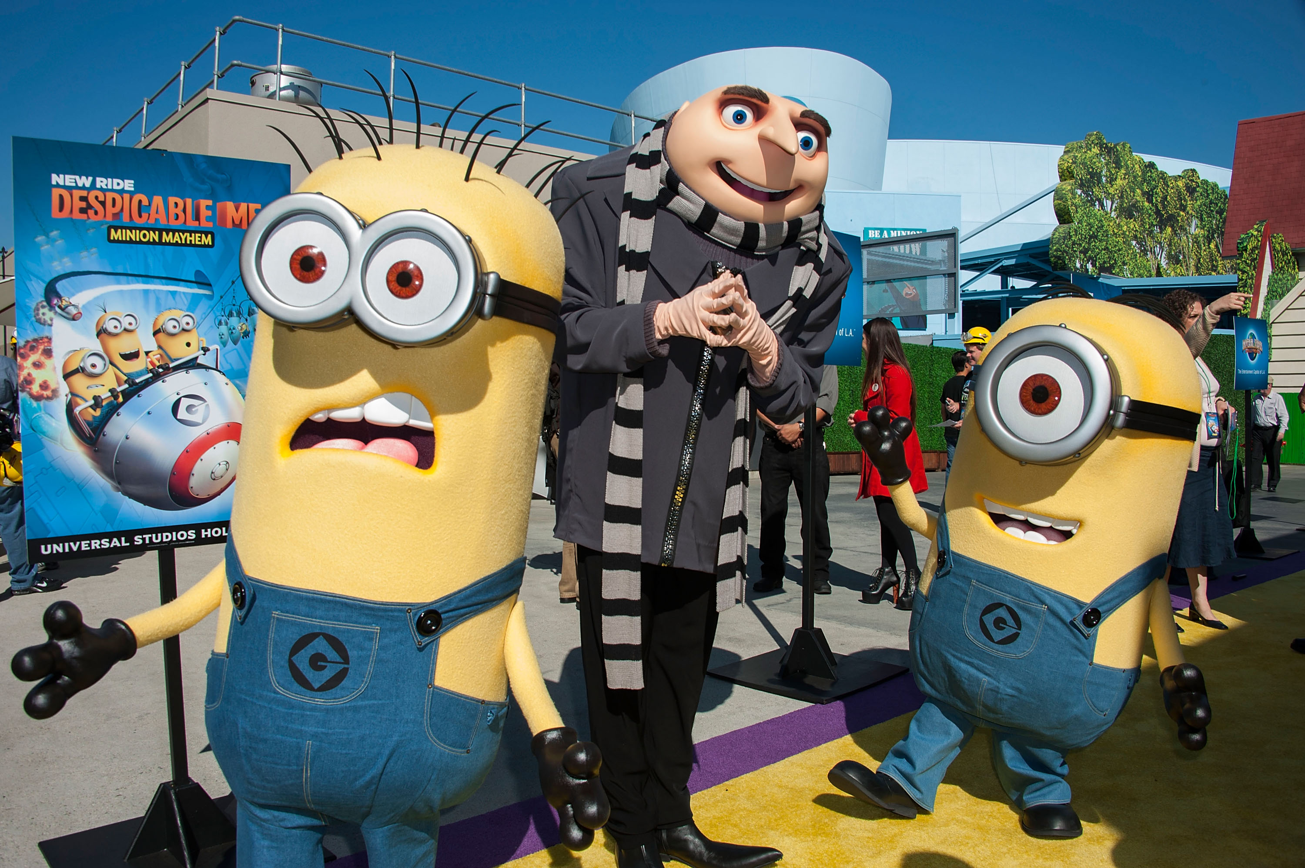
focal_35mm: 28
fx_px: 1014
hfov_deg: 65.5
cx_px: 652
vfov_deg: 46.3
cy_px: 434
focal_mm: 28
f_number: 10
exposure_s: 1/250
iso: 100
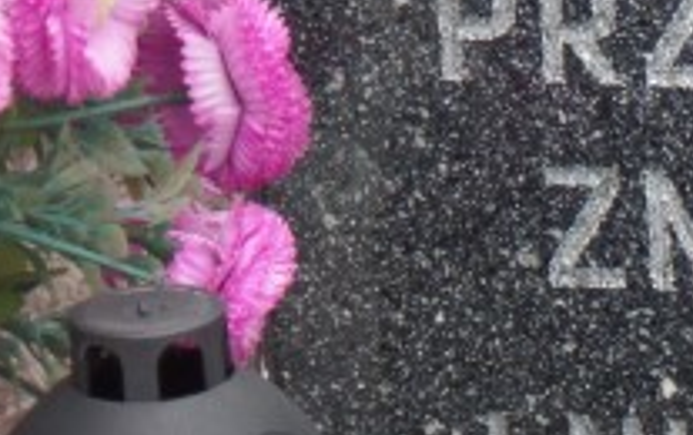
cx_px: 944
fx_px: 8719
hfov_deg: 4.5
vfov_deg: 2.9
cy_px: 37
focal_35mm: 461
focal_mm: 25.2
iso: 200
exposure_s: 1/60
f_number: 4.2
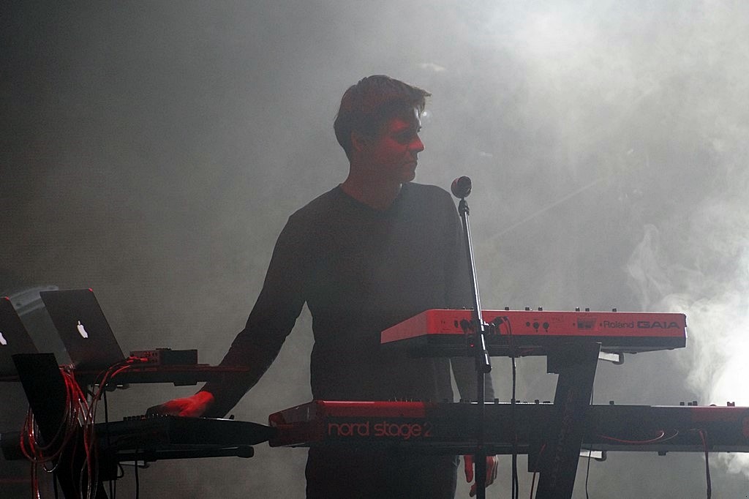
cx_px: 374
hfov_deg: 4.6
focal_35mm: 450
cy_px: 250
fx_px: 9359
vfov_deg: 3.1
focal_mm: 300
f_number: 5.6
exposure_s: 1/125
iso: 1250
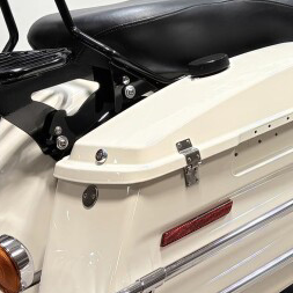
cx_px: 299
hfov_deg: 17.5
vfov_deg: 17.7
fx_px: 929
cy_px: 35
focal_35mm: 97
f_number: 1.6
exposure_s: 1/120
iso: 32
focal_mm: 5.96
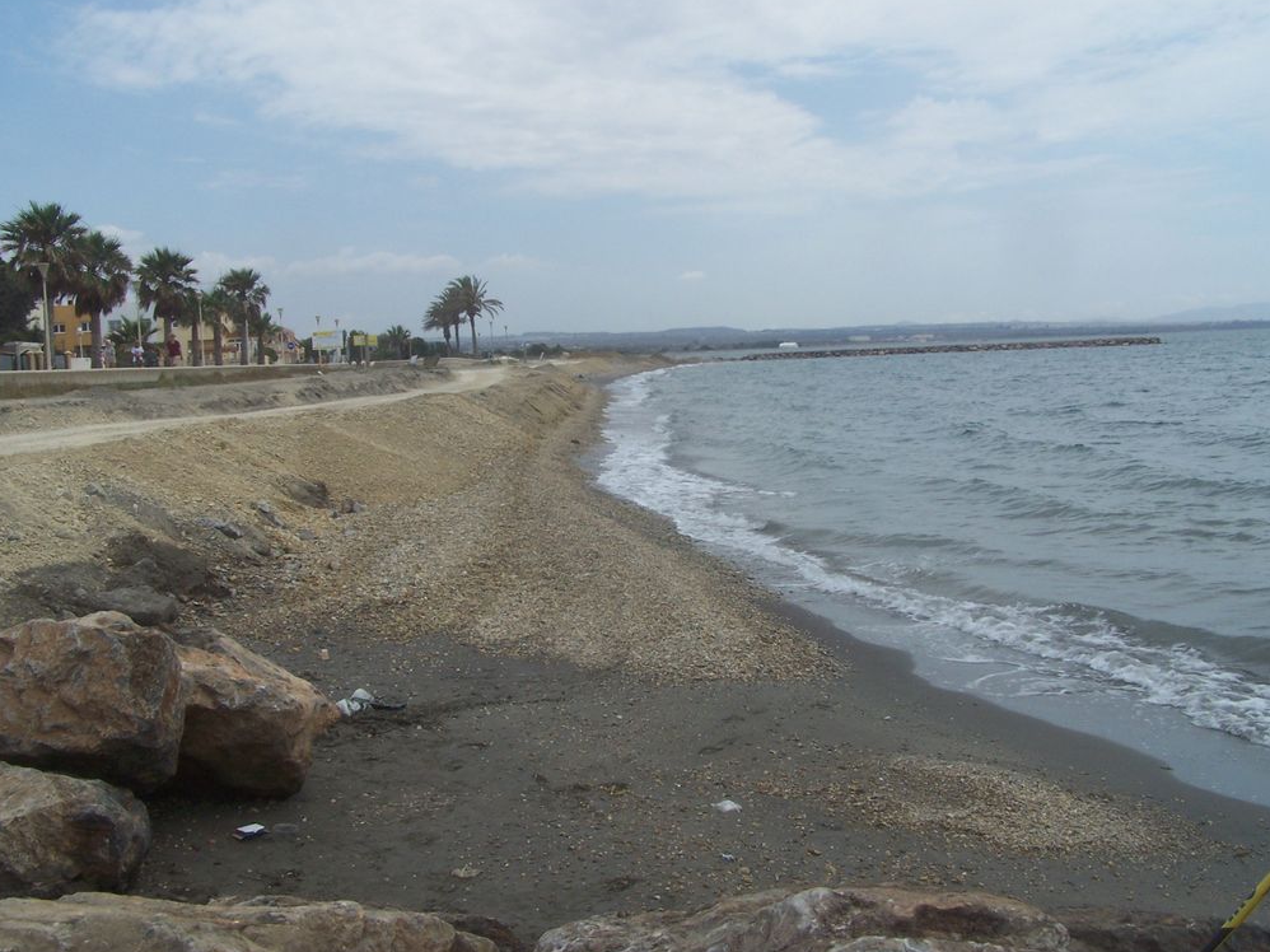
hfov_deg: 47.9
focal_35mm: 39
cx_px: 641
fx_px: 1430
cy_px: 475
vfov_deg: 36.8
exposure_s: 1/750
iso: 80
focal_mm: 6.3
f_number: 5.6
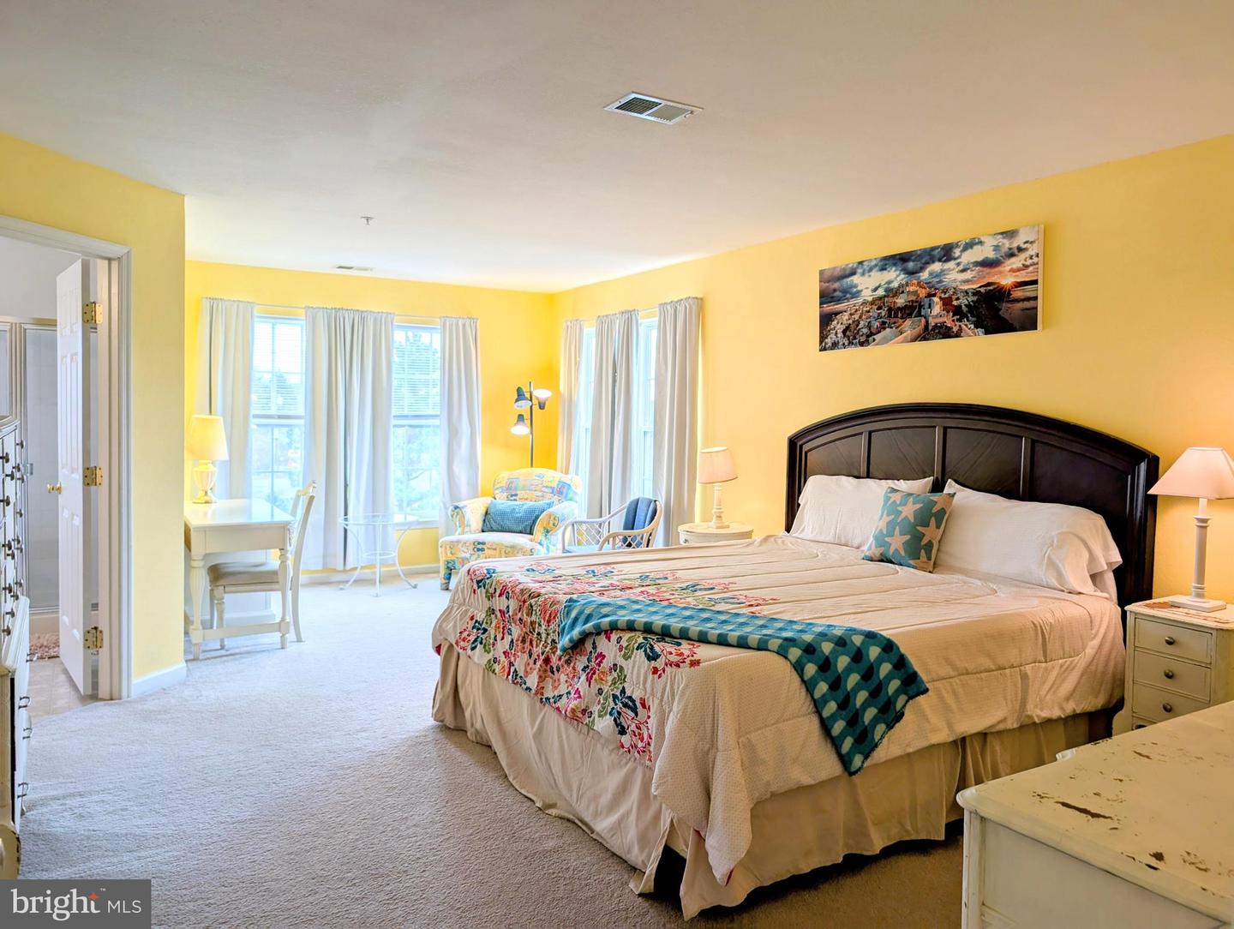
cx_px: 617
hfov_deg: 71.5
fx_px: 857
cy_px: 464
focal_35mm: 24
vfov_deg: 56.9
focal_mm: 6.9
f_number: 1.68
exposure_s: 1/124
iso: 24
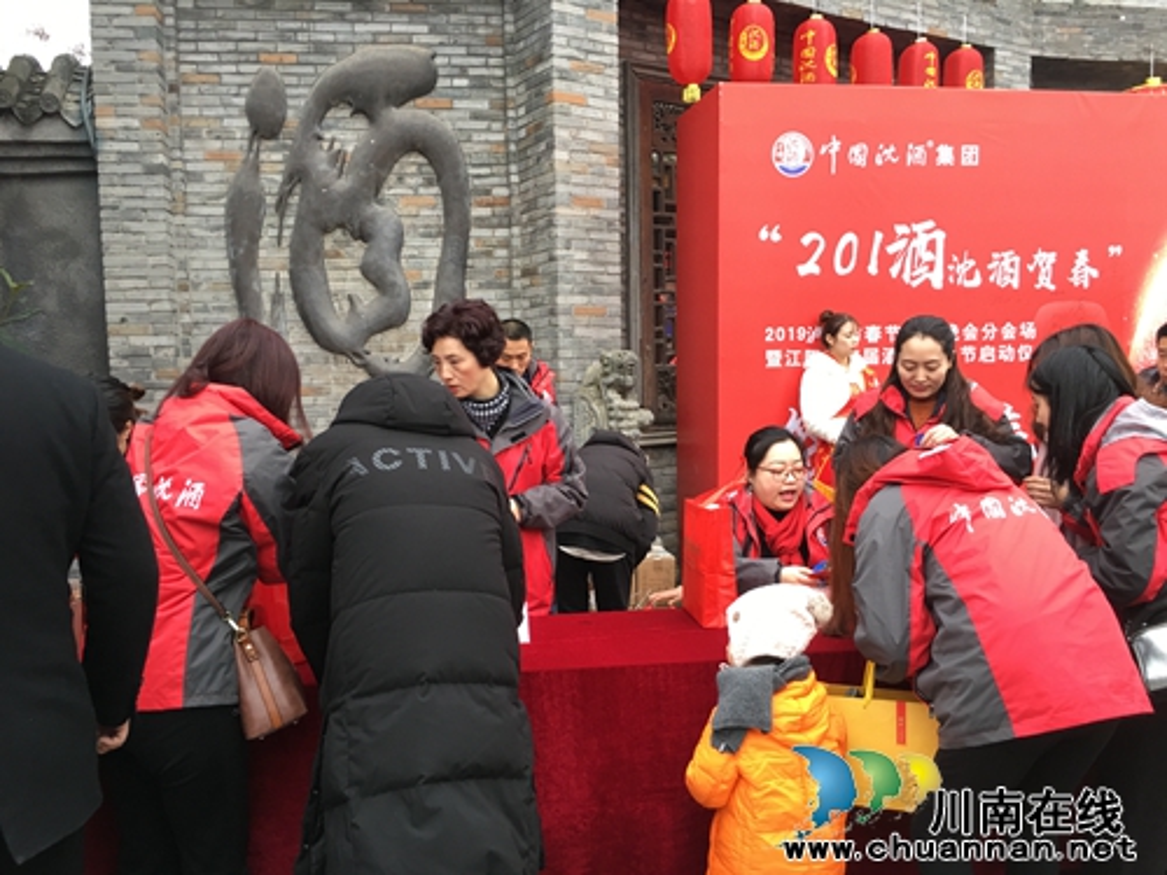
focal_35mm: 29
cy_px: 438
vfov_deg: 48.2
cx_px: 584
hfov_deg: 61.7
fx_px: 978
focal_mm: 4.15
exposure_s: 1/33
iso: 50
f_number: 2.2
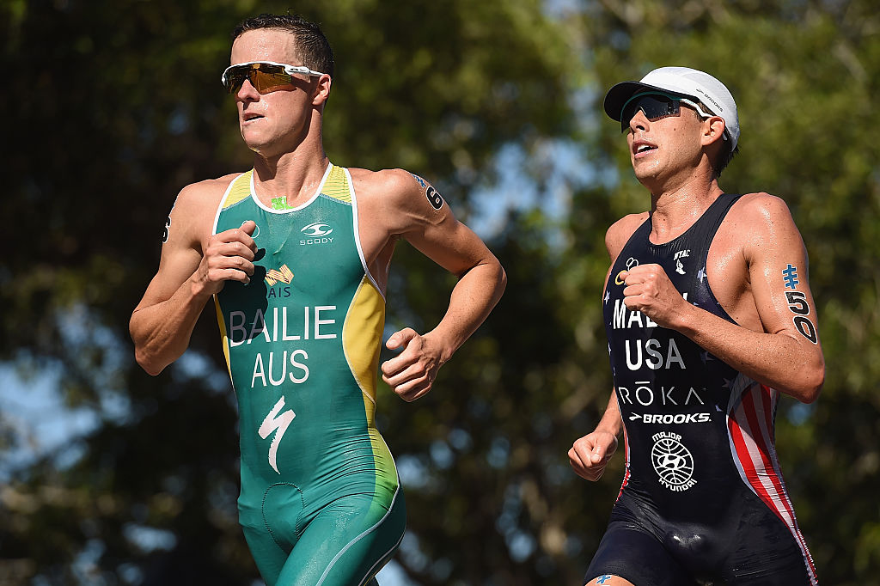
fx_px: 4887
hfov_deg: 10.3
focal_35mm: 200
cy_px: 293
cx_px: 440
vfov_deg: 6.9
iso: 400
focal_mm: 200
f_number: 5
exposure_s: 1/4000
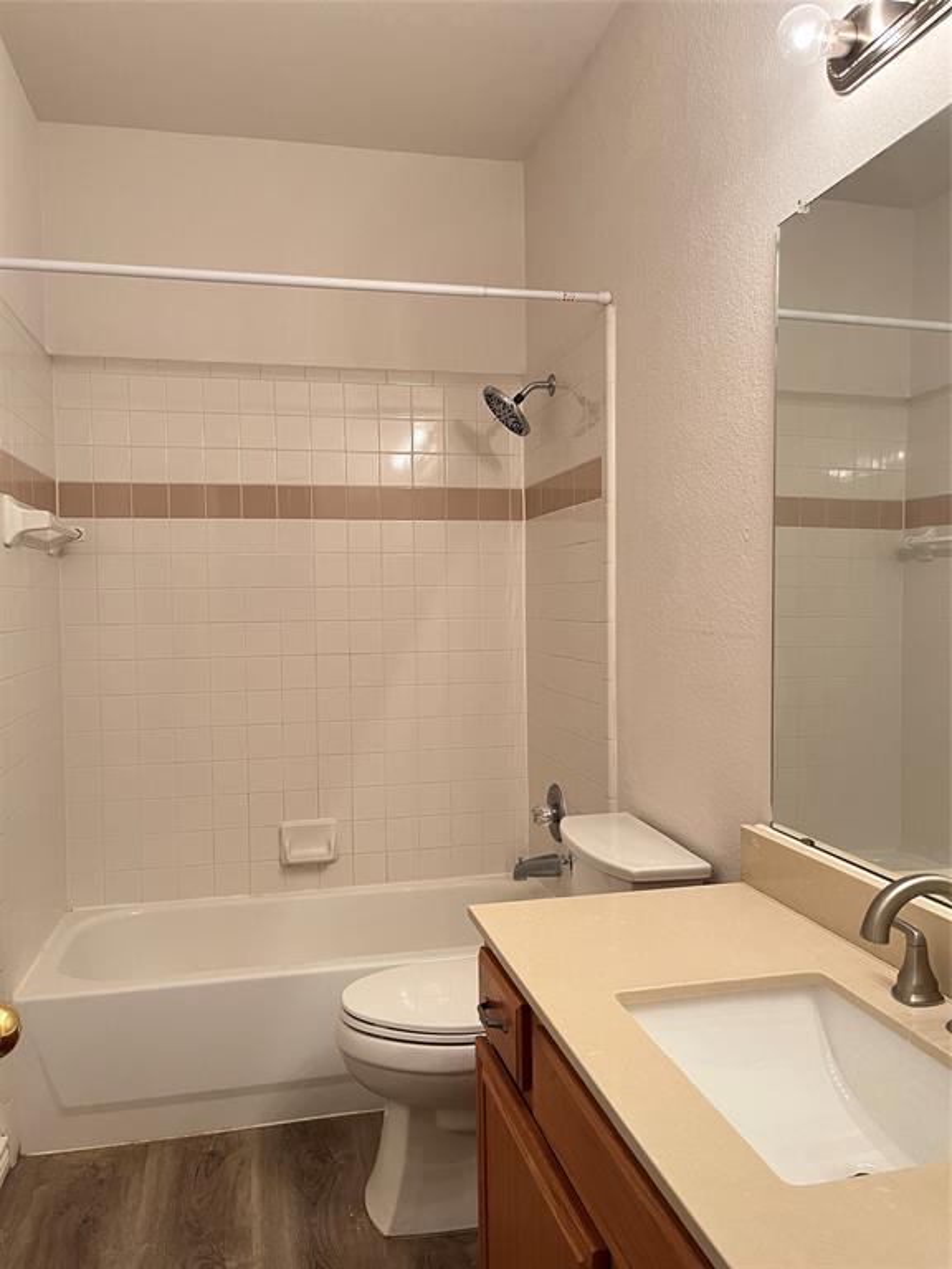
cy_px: 634
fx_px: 953
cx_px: 476
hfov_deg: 53.1
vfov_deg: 67.3
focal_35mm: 26
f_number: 1.6
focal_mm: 5.1
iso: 200
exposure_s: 1/60
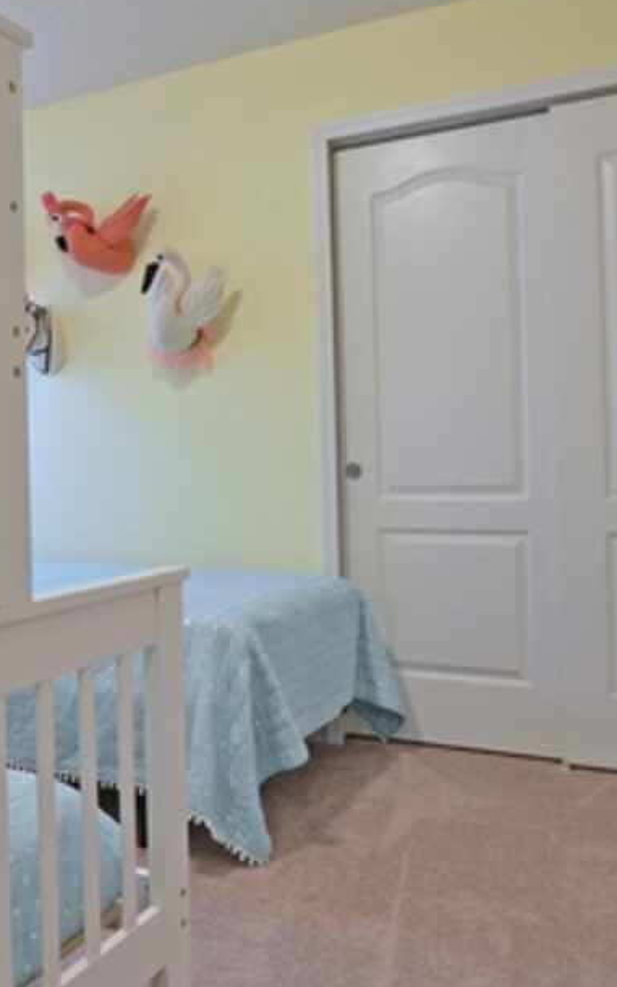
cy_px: 460
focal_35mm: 32
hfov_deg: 38.2
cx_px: 139
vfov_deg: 59.6
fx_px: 861
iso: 140
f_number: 4.5
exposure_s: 1/8
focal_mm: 10
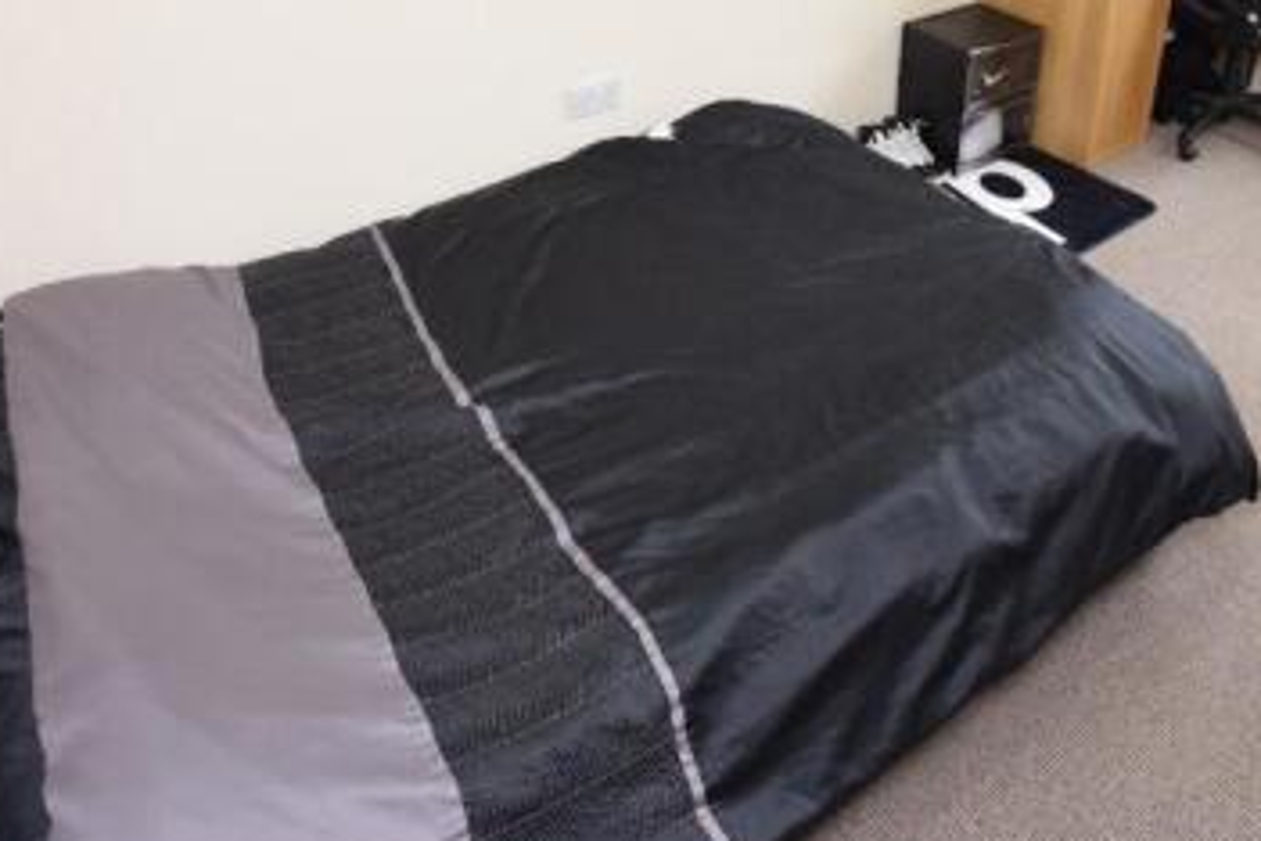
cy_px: 124
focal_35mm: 28
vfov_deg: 43.4
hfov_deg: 63.9
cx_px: 835
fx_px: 981
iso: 800
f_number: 3.5
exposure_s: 1/60
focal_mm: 10
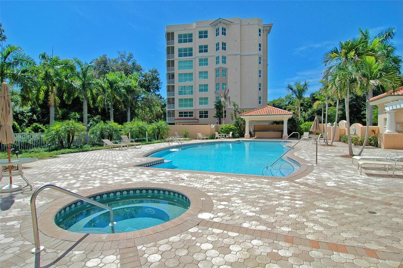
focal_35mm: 18
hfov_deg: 90.1
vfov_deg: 67.2
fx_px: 201
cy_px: 134
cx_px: 202
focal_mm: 12
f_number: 10
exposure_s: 1/400
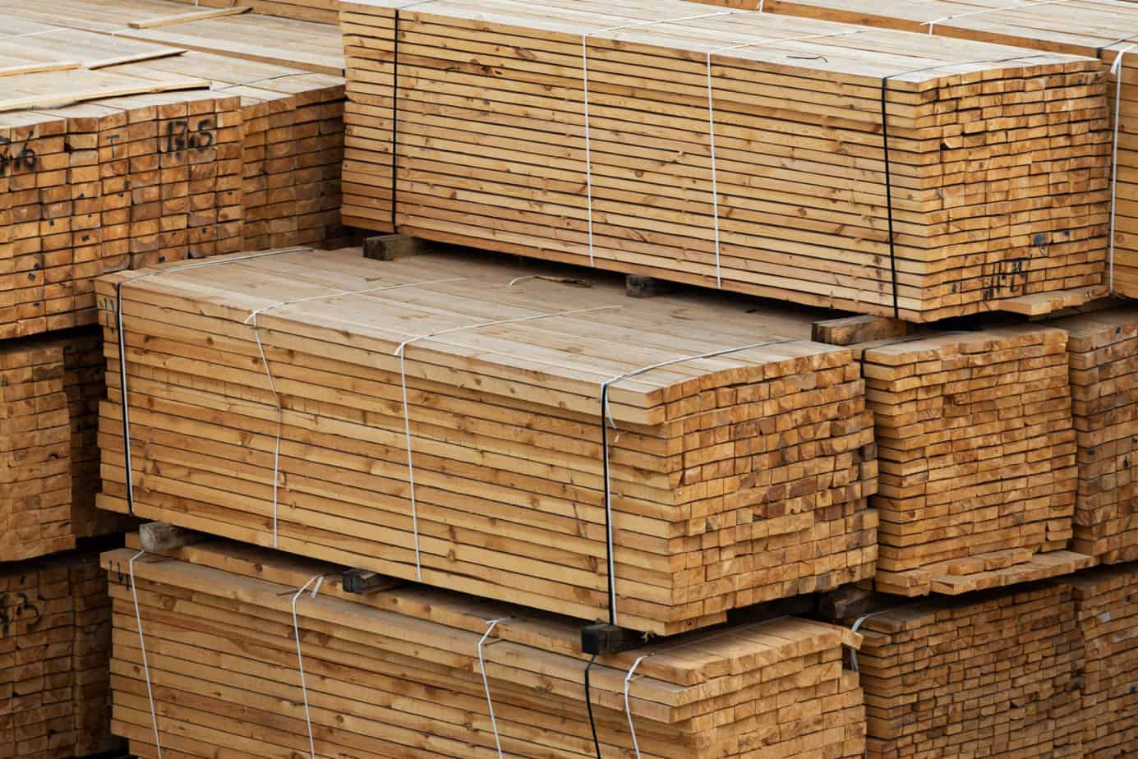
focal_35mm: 200
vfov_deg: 6.9
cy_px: 380
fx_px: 6323
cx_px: 569
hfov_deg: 10.3
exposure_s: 1/250
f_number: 7.1
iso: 160
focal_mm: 200
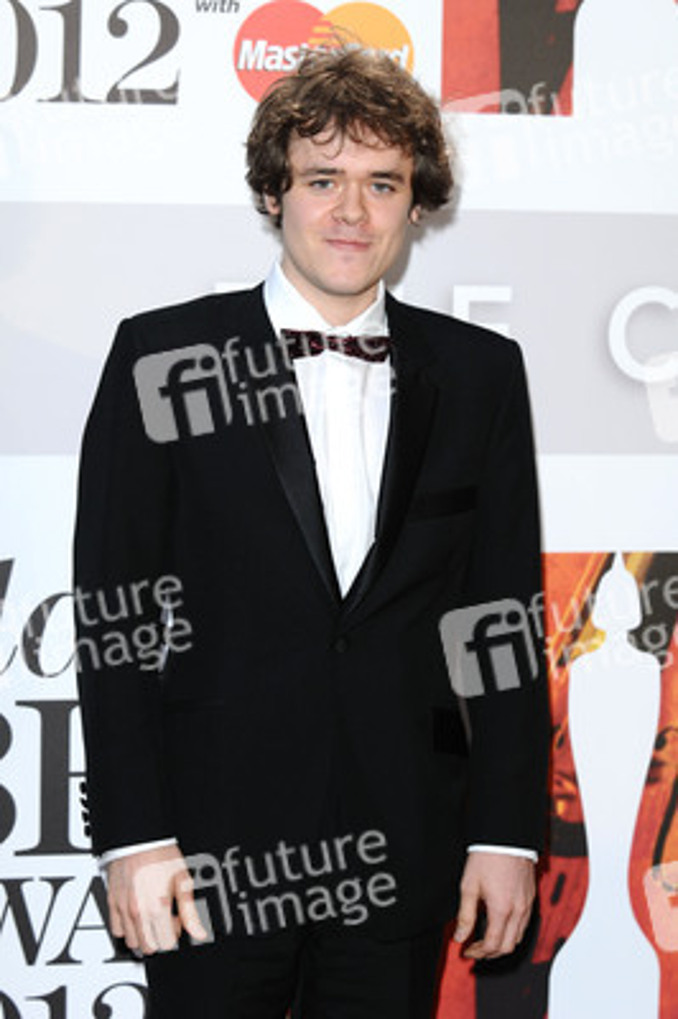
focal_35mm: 120
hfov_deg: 11.4
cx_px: 339
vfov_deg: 17.1
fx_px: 3396
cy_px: 510
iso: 320
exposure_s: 1/200
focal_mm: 80
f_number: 4.5
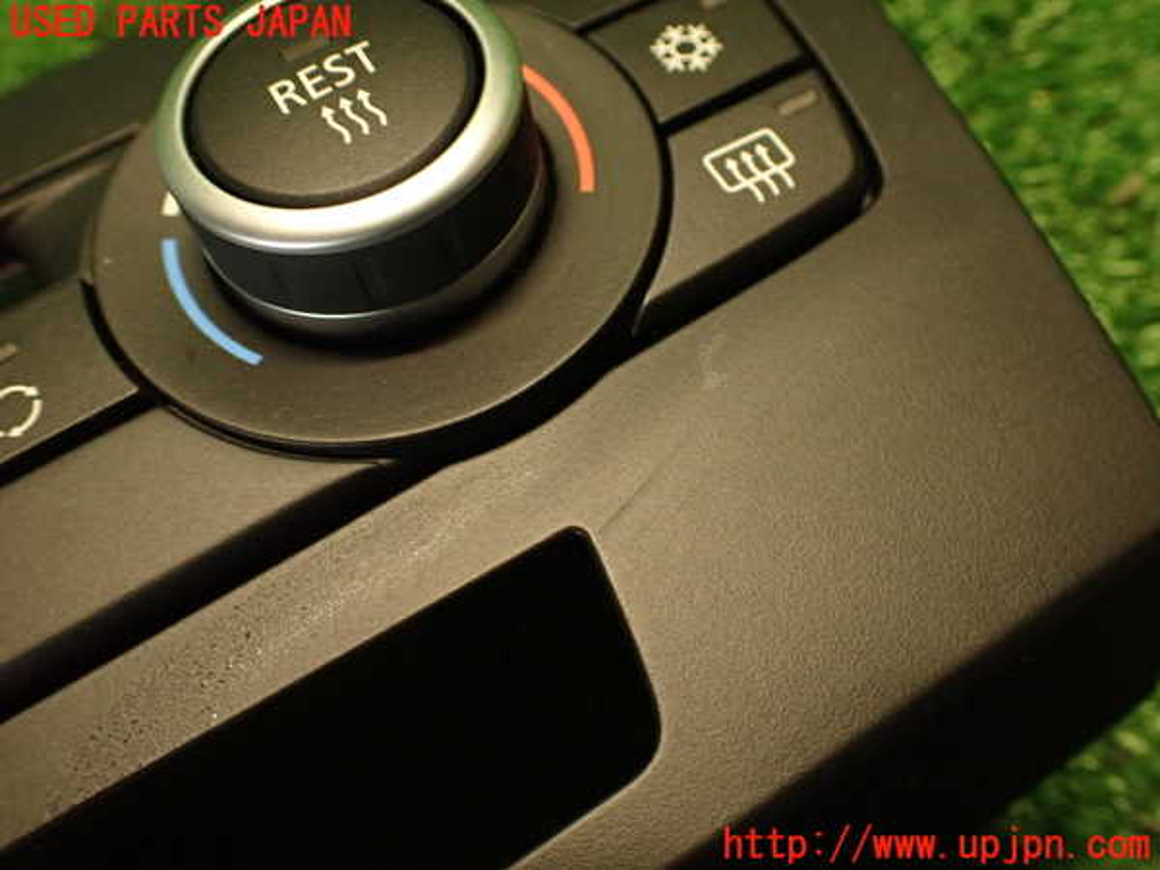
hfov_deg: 56.8
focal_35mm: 32
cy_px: 435
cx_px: 580
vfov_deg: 44.2
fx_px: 1072
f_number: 2.4
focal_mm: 5.79
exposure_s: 1/30
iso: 400
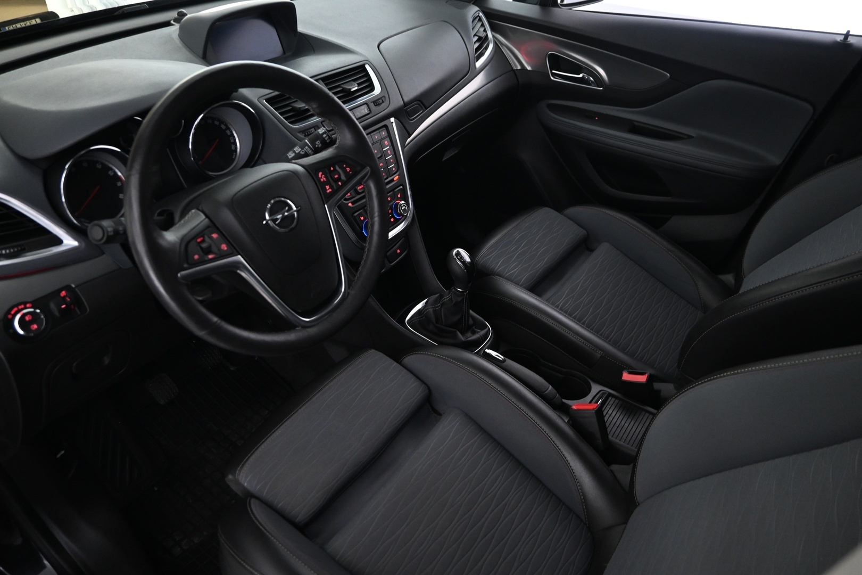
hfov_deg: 73.7
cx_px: 431
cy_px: 288
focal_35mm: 24
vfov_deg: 53.1
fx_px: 575
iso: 1600
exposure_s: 1/13
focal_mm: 16
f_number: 3.5
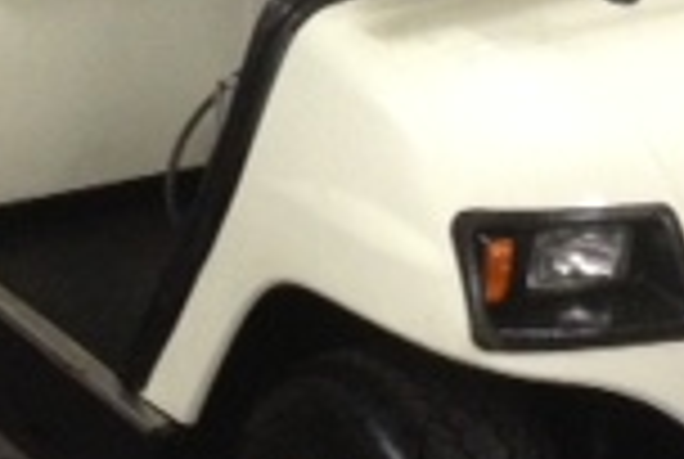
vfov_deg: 8.9
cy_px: -122
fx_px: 2913
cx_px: 464
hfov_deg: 13.4
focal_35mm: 153
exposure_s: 1/15
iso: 400
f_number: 2.4
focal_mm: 4.28
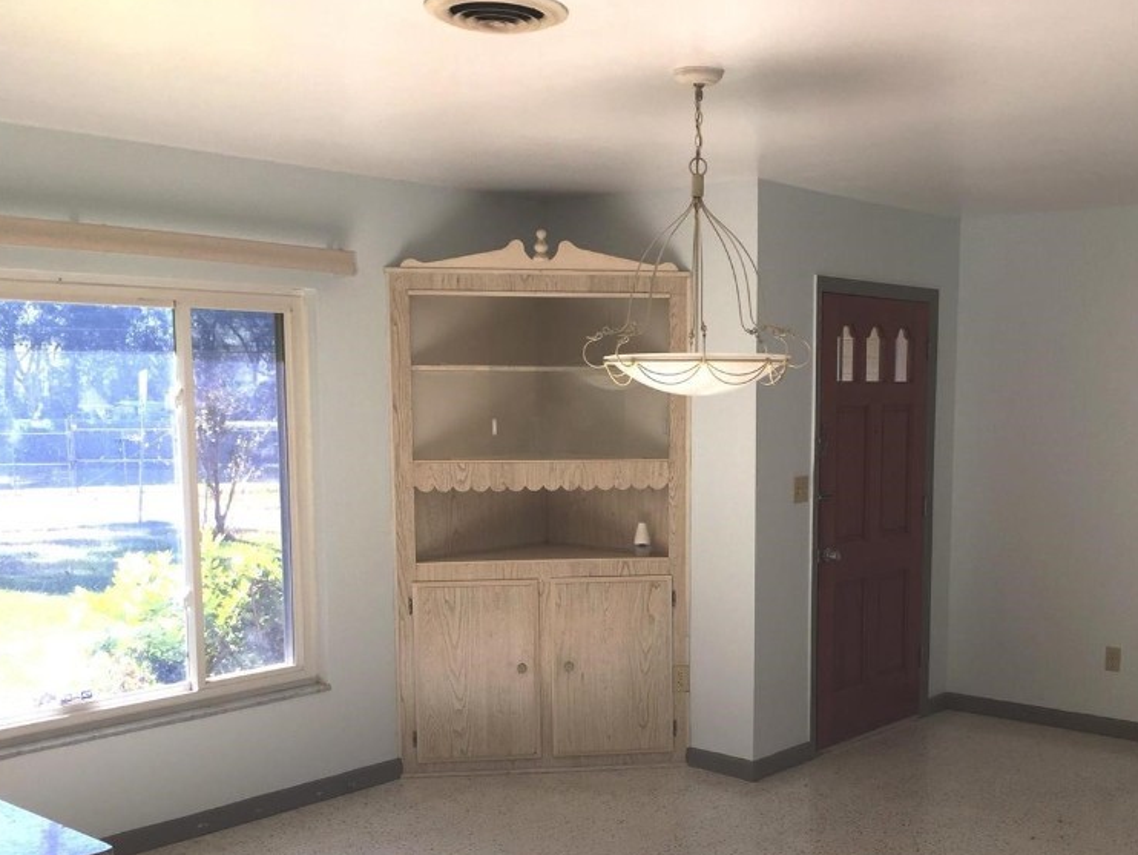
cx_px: 738
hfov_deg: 46.2
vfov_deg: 35.7
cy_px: 557
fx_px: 1315
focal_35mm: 40
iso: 32
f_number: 2.2
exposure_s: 1/173
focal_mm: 4.15
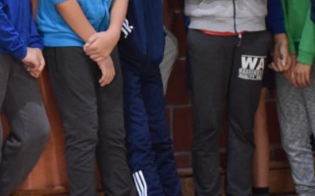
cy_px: 0
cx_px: -115
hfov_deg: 4.8
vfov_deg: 3.0
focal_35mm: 434
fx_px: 3723
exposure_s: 1/200
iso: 8000
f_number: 5
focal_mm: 150
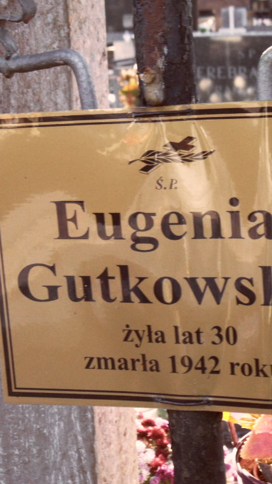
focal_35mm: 88
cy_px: 244
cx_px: 147
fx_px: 1128
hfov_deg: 13.7
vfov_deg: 24.2
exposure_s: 1/45
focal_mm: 10.3
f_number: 4
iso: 200
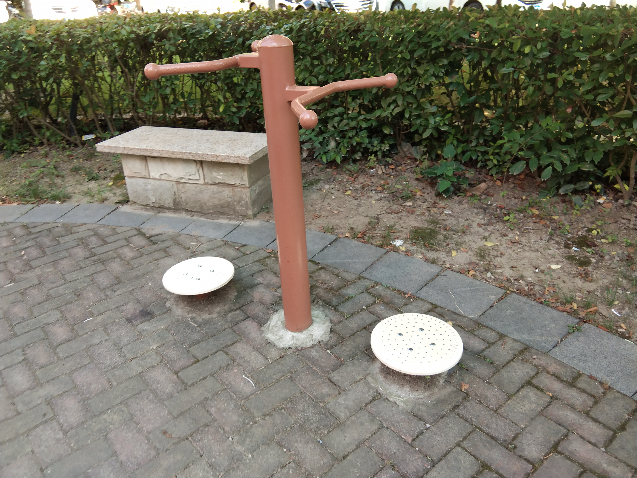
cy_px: 239
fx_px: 570
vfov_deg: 45.4
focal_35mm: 31
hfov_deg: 58.4
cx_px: 318
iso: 100
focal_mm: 3.69
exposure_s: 1/100
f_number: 2.2
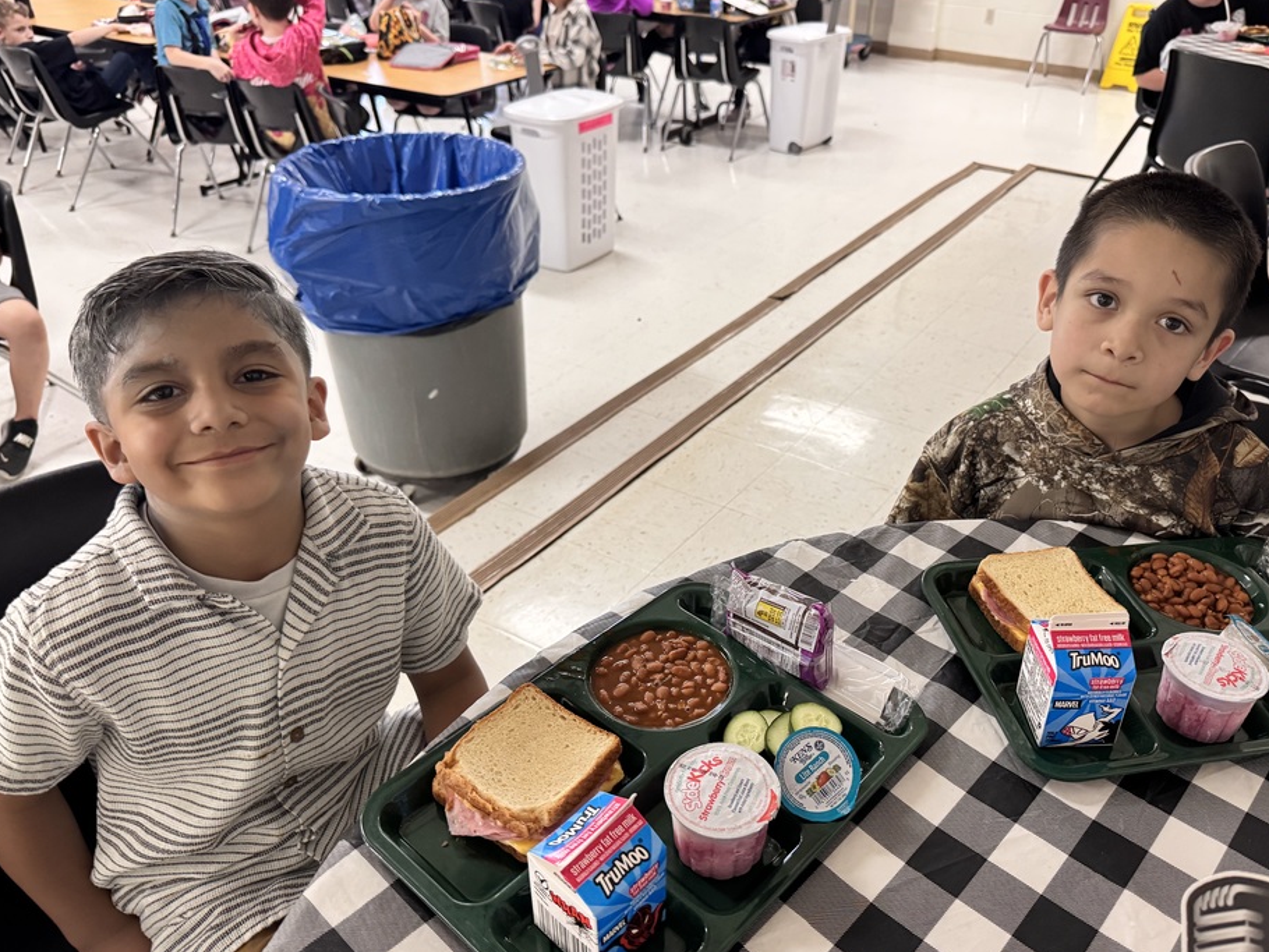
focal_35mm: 27
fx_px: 990
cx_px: 707
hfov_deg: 65.1
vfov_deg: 51.4
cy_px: 479
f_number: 1.78
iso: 400
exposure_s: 1/60
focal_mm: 6.76
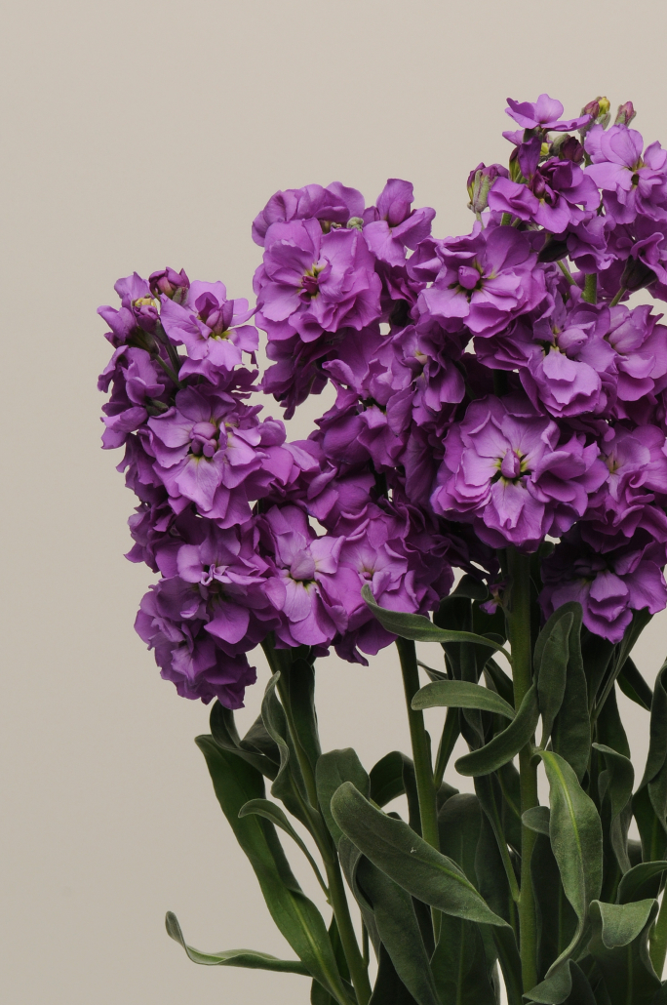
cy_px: 674
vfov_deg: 8.4
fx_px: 6821
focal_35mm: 245
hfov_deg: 5.6
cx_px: 512
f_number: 18
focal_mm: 105
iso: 200
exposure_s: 1/60
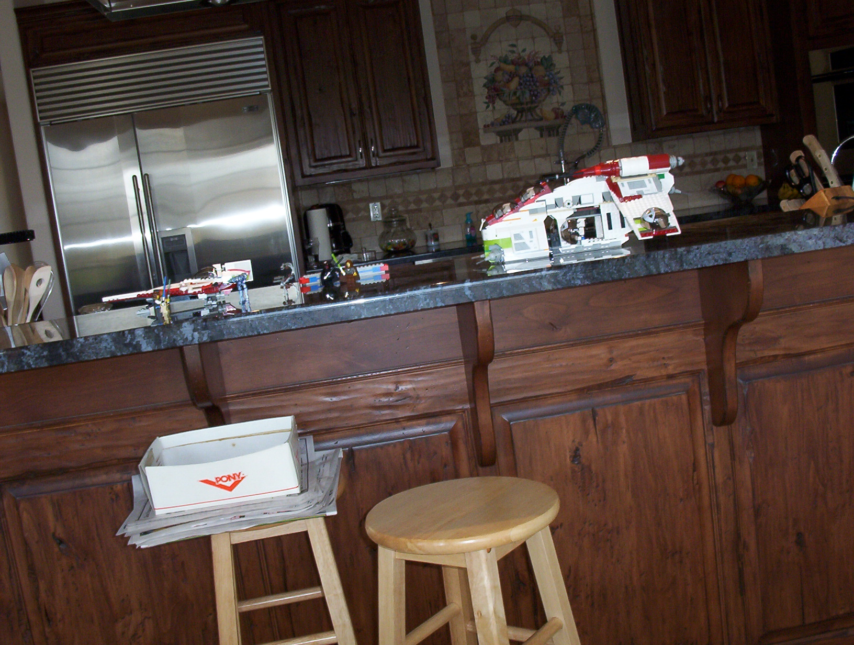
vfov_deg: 37.0
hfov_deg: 47.8
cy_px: 322
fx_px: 964
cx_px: 427
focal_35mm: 39
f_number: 4.5
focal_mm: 6
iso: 140
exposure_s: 1/30
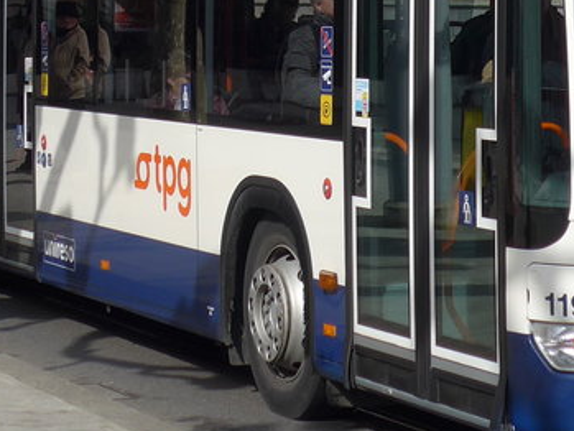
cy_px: -95
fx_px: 2621
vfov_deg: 9.3
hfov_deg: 12.5
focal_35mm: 158
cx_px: 390
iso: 80
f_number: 3
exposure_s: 1/1600
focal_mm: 9.5
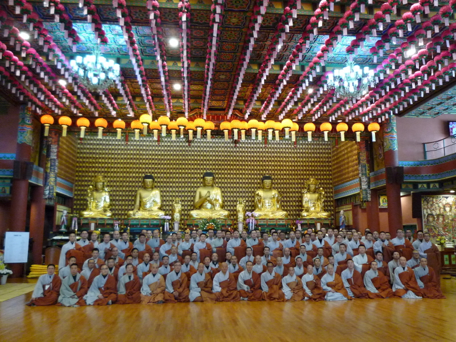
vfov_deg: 46.8
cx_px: 228
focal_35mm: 30
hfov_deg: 60.0
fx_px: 395
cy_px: 171
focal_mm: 4.4
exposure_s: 1/30
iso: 400
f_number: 2.8
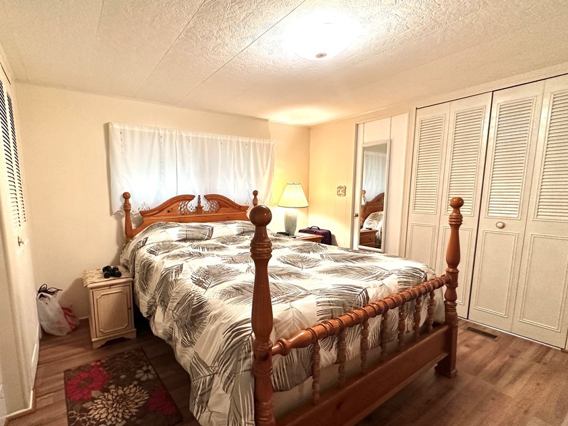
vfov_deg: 74.6
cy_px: 229
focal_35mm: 17
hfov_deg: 90.5
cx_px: 244
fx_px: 279
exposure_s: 1/60
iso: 400
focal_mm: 2.22
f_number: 2.2
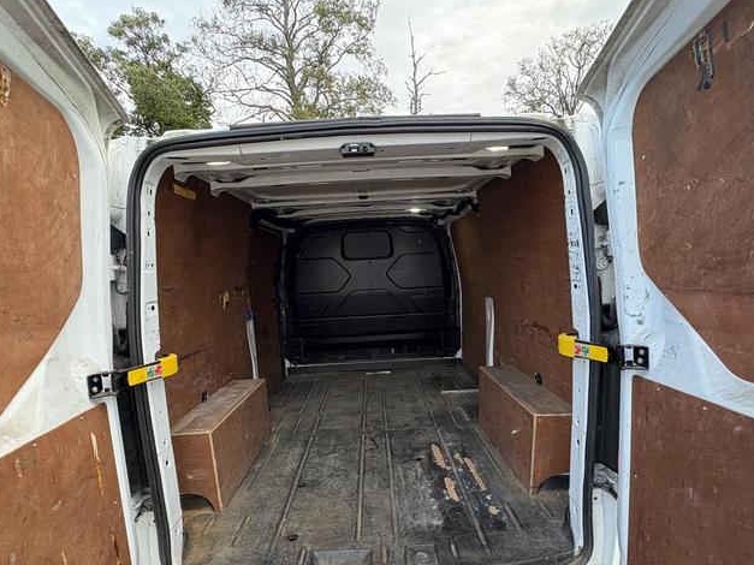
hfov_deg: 81.8
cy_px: 353
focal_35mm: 20
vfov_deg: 65.0
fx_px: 436
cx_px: 376
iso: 200
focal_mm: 2.22
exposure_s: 1/99
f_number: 2.2
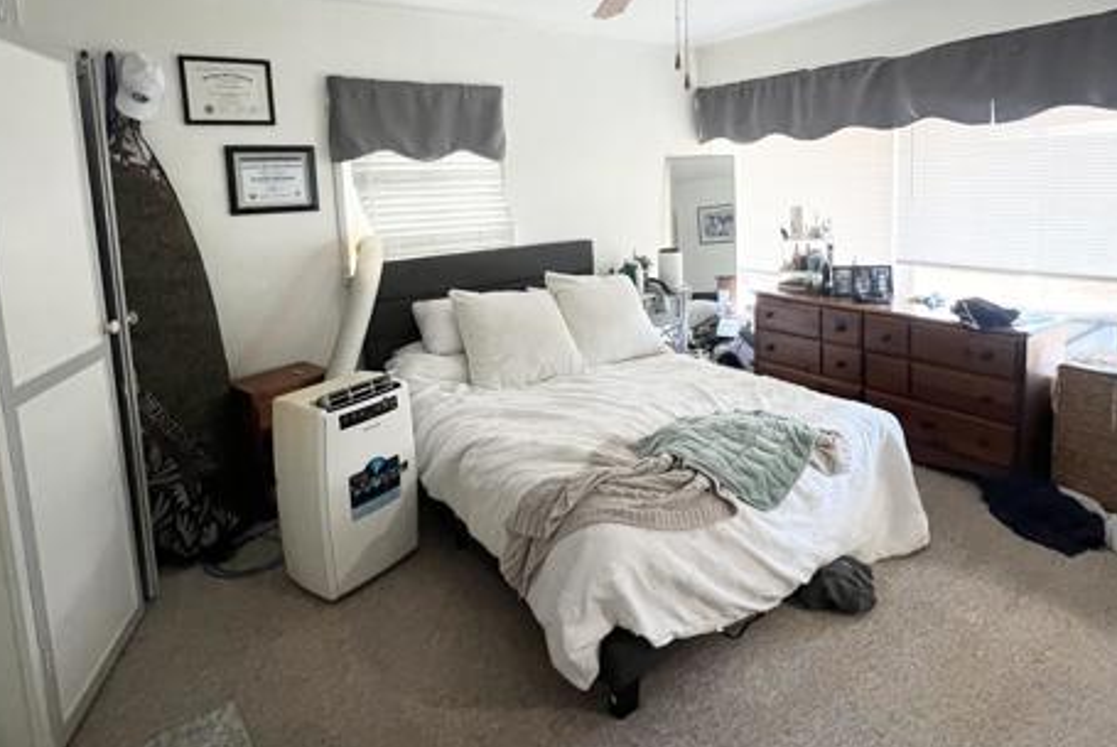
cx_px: 557
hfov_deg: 86.9
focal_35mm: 19
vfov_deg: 63.2
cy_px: 256
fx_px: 590
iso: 500
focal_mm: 1.57
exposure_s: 1/60
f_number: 1.8
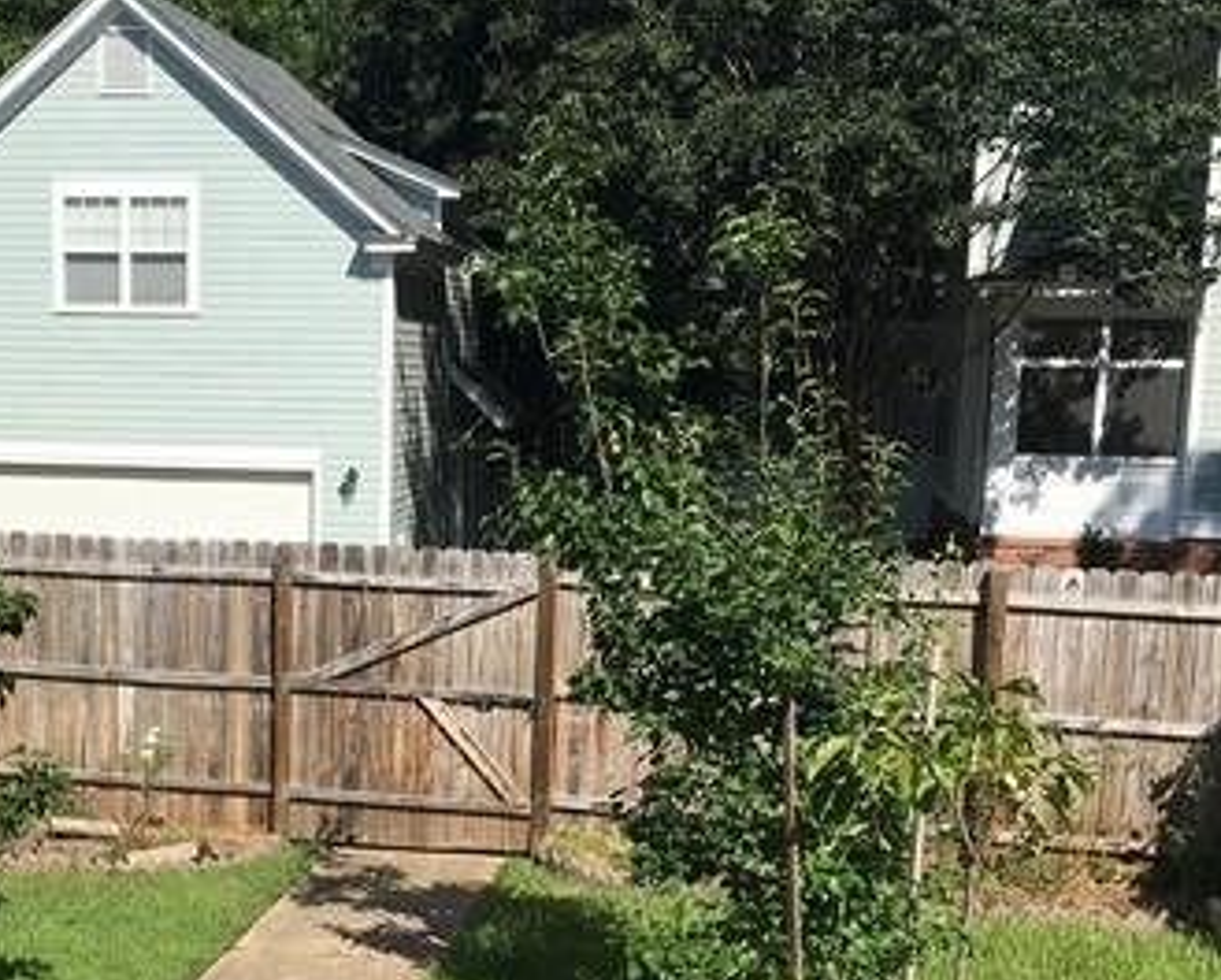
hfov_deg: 33.6
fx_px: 1990
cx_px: 338
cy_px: 694
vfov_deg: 27.4
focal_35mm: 55
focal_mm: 4.15
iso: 25
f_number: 2.2
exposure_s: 1/2137
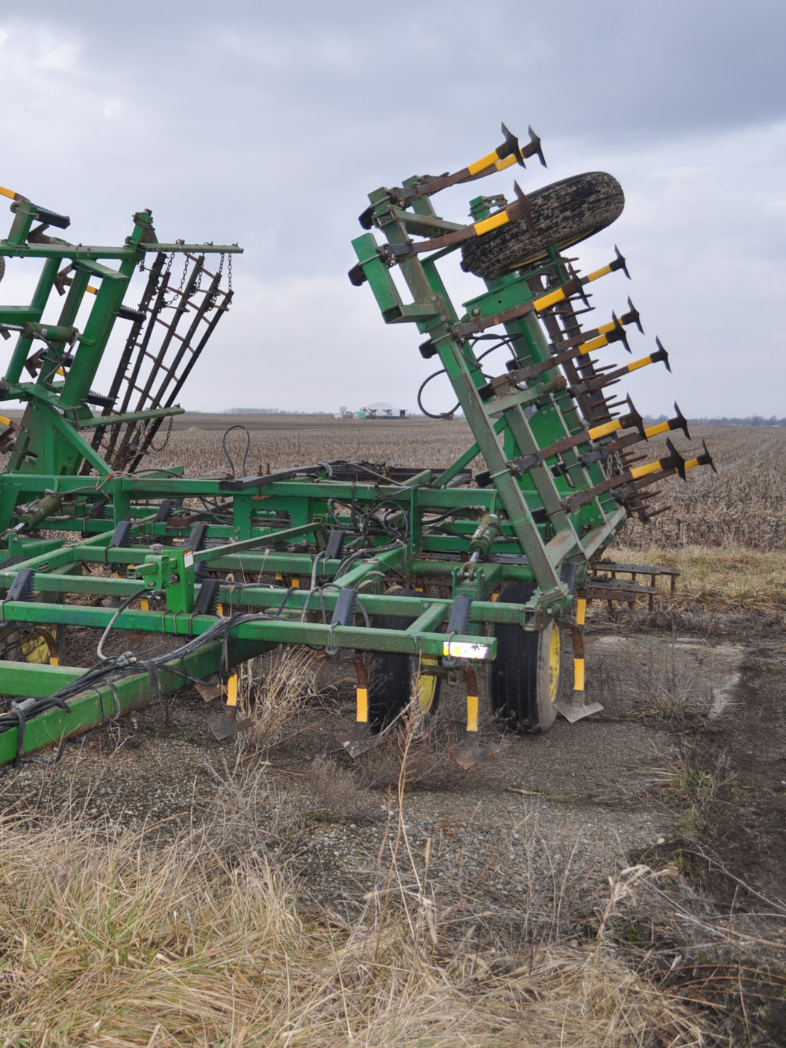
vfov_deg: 42.9
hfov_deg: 31.6
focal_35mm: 44
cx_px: 111
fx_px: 1332
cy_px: 528
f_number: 4
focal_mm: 20
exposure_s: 1/200
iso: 200
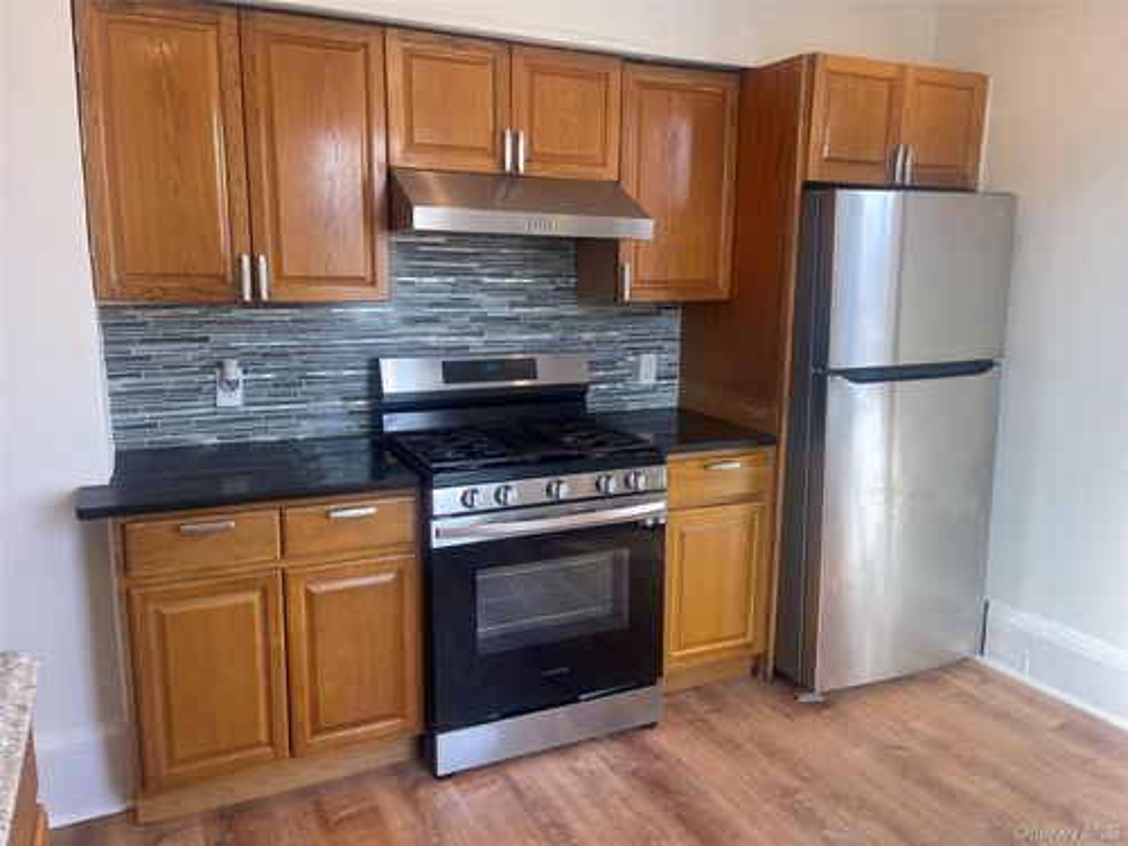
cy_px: 423
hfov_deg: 69.4
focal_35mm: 25
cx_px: 564
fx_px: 815
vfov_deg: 54.9
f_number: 1.6
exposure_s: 1/120
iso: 50
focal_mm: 5.1
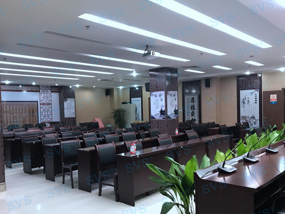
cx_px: 134
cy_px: 120
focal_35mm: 32
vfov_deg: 44.1
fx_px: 263
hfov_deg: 56.8
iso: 80
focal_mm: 3.99
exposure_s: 1/17
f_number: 1.8
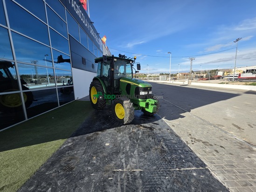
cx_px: 128
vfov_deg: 89.9
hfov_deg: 106.2
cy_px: 96
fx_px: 96
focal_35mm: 13
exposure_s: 1/1542
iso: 40
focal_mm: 2.2
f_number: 1.9
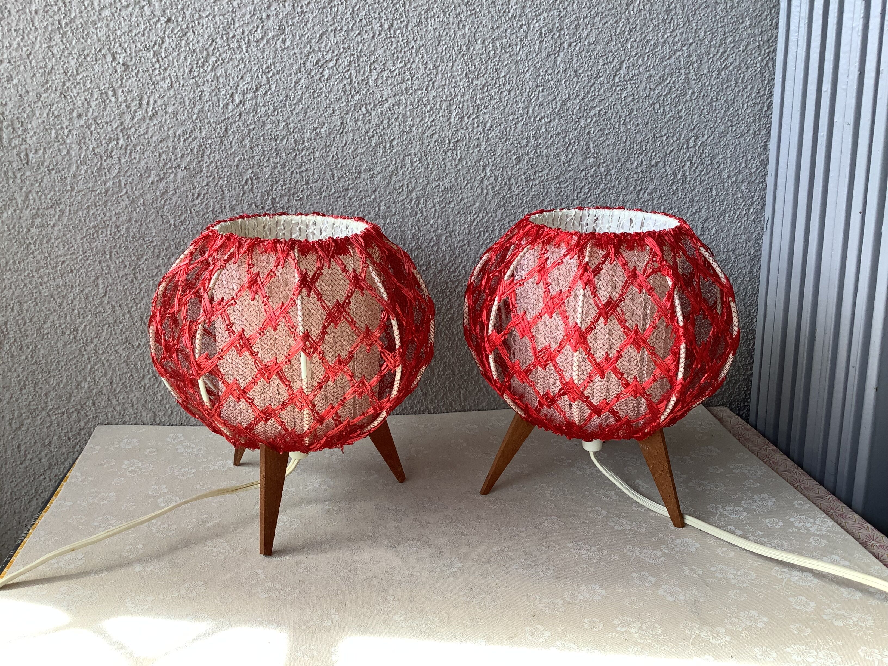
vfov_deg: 45.4
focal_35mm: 31
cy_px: 333
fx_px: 795
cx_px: 444
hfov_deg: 58.4
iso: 25
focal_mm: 3.3
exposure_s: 1/125
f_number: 2.4
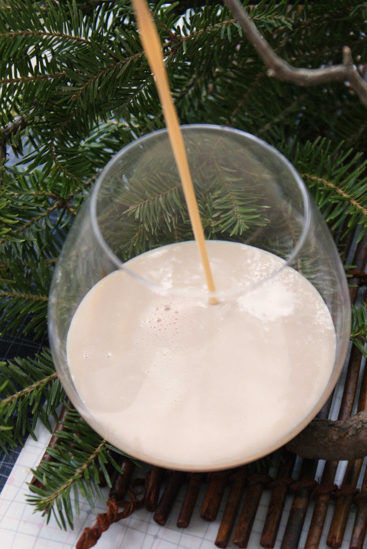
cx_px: 184
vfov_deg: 19.4
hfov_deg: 13.1
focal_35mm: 105
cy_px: 274
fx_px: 1602
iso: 400
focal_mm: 70
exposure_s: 1/30
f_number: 5.6
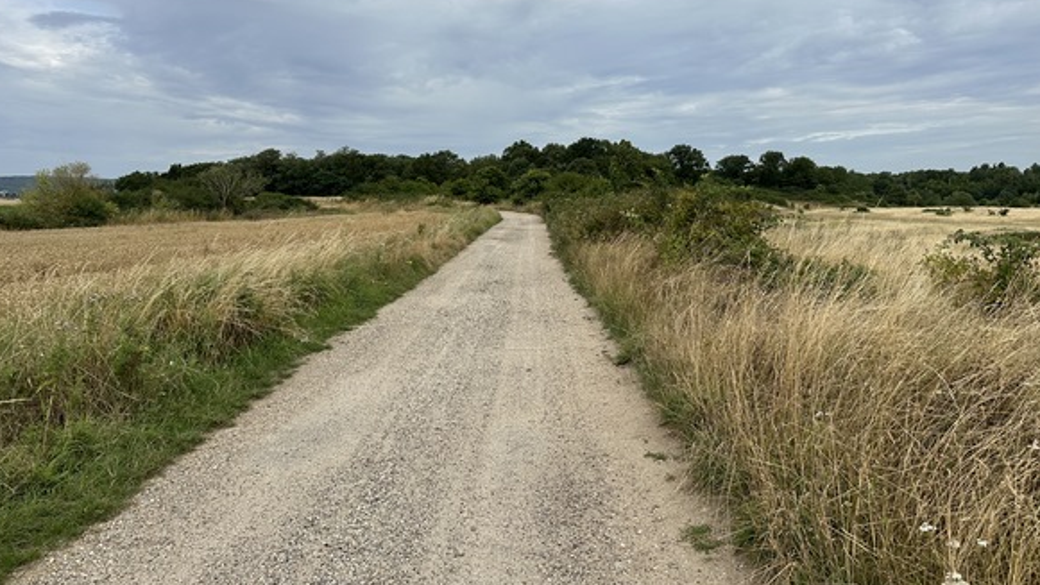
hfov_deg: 69.9
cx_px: 514
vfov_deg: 42.4
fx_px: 745
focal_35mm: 27
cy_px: 204
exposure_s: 1/4545
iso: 80
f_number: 1.78
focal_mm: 6.86
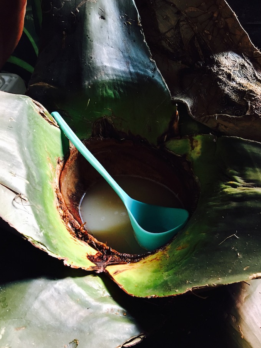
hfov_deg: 46.8
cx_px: 128
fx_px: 301
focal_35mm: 30
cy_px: 175
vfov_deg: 60.0
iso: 200
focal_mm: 4.15
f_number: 2.2
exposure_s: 1/20
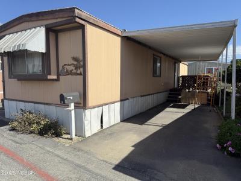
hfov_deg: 71.6
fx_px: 167
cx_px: 120
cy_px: 90
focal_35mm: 24
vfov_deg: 56.8
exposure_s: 1/4975
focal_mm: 6.76
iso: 80
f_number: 1.78
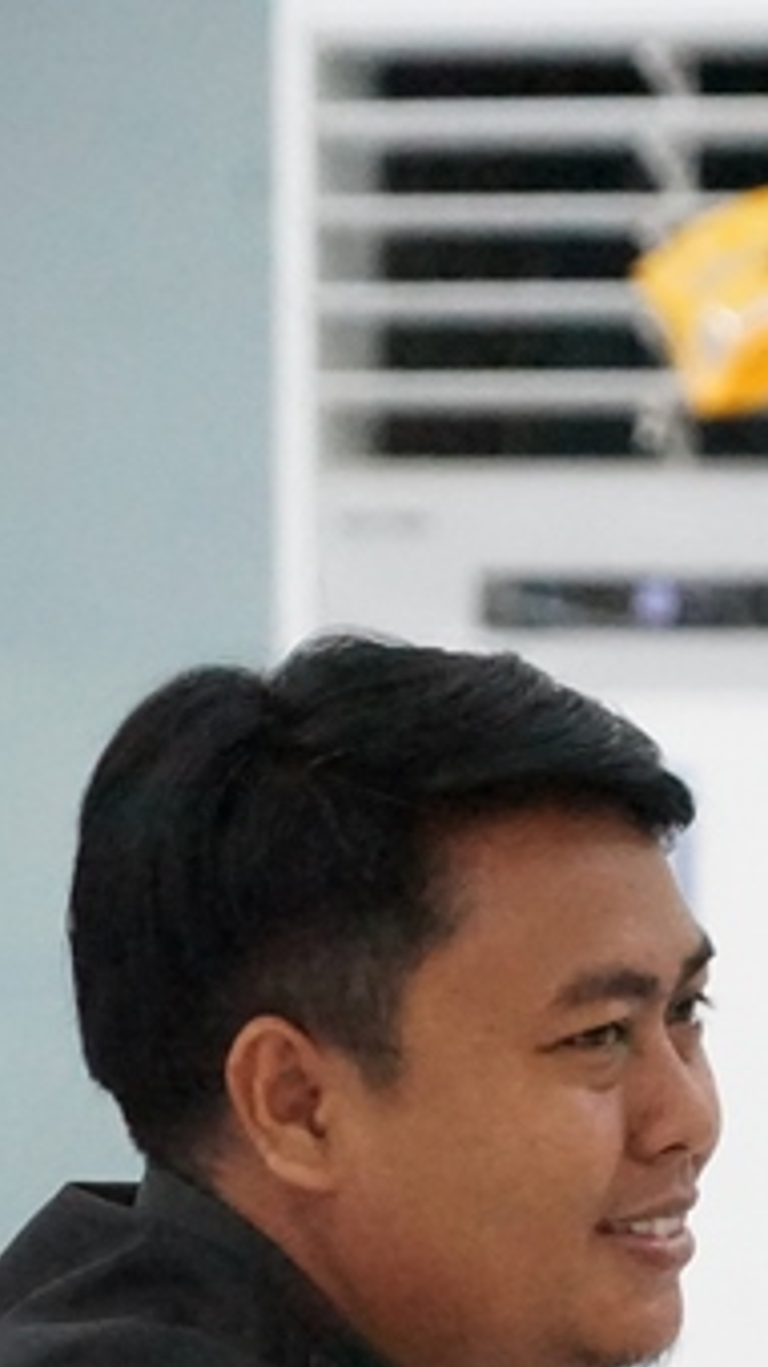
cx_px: 1009
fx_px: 22613
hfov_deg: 1.9
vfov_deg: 3.5
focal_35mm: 624
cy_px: 1361
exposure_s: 1/200
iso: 16000
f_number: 6.3
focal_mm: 198
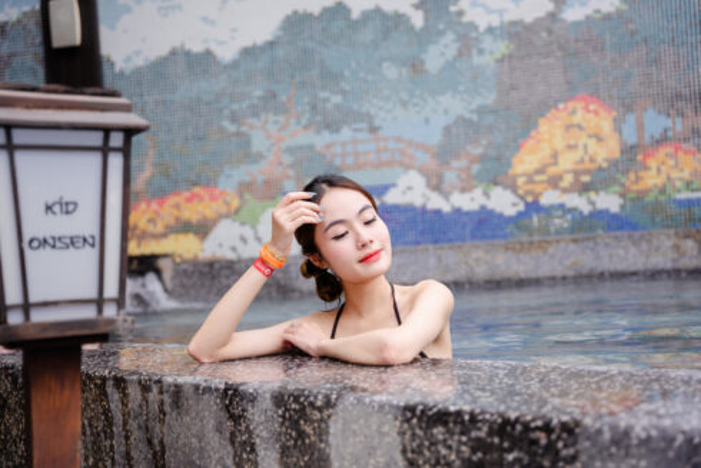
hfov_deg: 41.4
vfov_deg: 28.3
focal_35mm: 48
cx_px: 350
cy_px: 234
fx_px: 927
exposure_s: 1/125
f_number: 2.8
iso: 125
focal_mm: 47.6
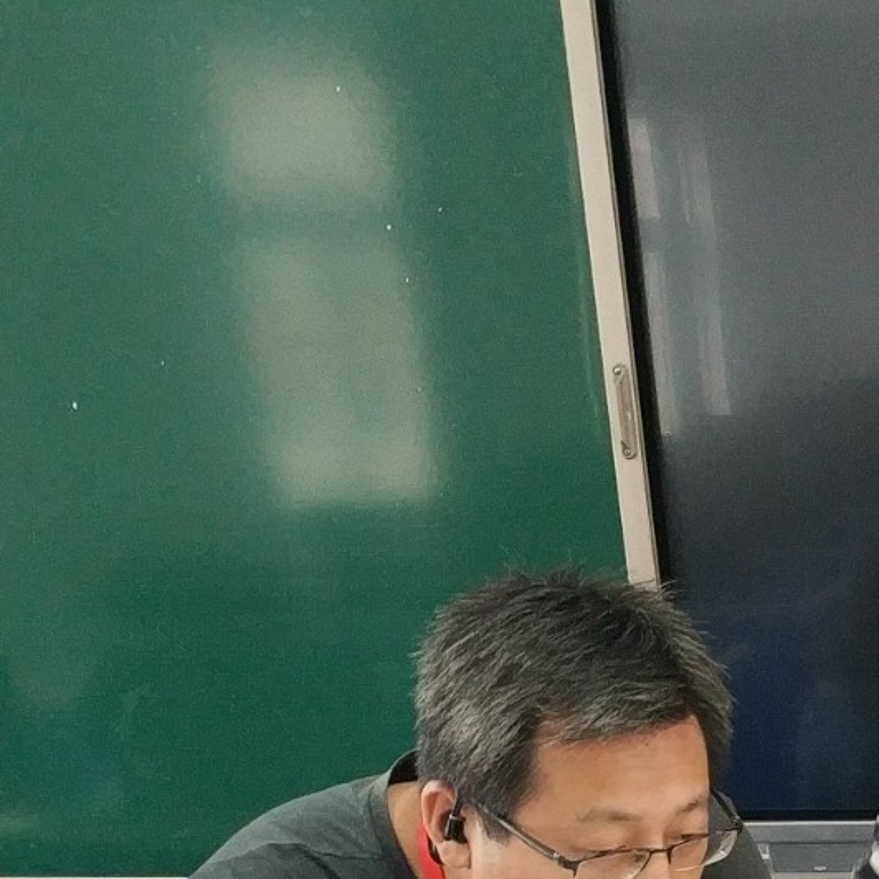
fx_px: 2442
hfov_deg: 18.5
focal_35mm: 85
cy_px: 955
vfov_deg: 19.6
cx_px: 1242
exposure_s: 1/17
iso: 550
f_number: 2
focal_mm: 4.5
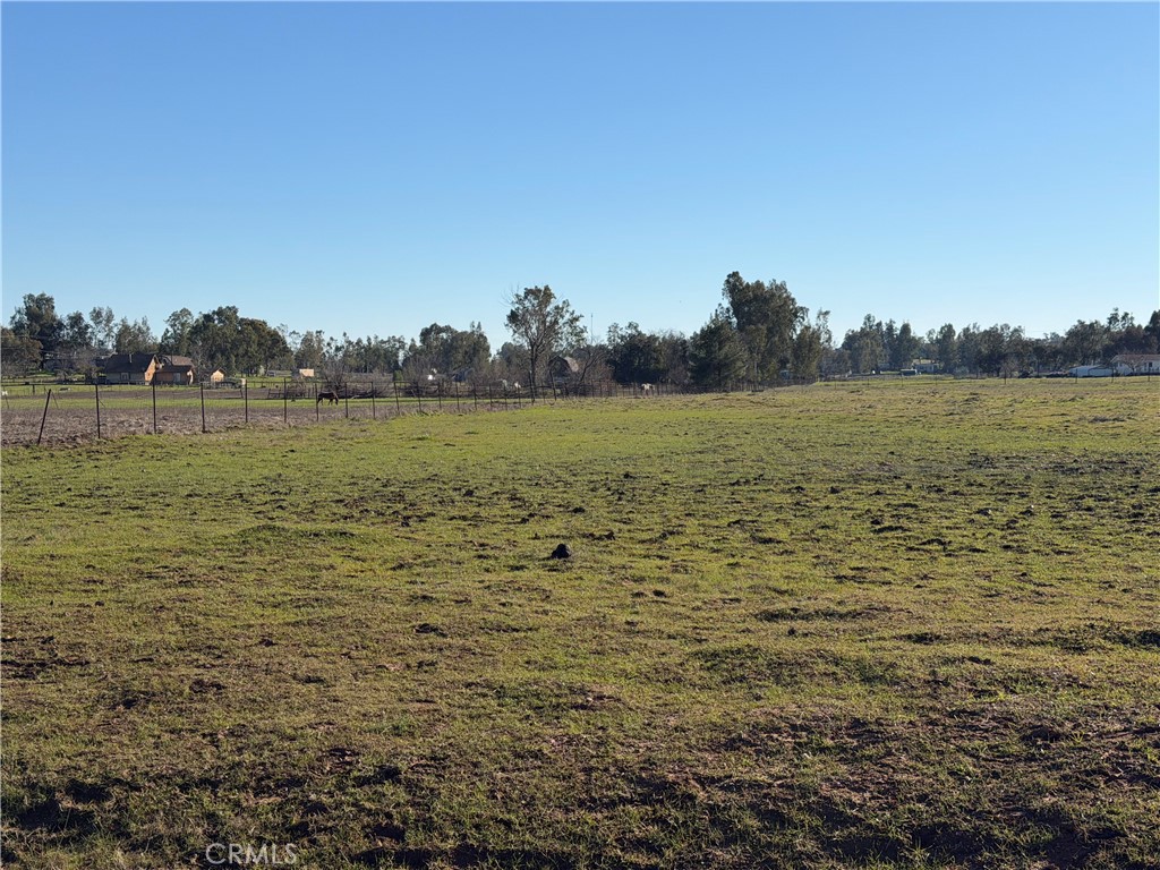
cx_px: 580
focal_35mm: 48
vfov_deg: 30.3
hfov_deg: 39.7
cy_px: 435
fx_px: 1609
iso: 80
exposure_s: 1/6536
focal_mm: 6.76
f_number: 1.78
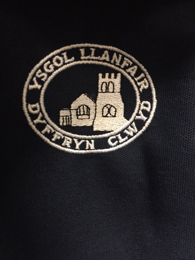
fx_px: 218
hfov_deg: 48.2
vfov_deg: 61.7
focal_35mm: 29
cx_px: 98
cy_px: 130
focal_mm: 4.15
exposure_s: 1/15
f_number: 2.2
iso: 250
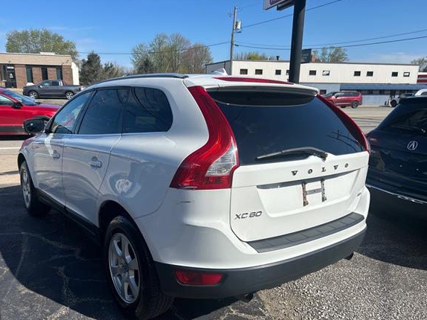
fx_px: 358
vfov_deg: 48.1
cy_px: 175
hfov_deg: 61.6
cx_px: 195
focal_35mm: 29
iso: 50
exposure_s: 1/5319
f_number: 1.5
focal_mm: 5.7
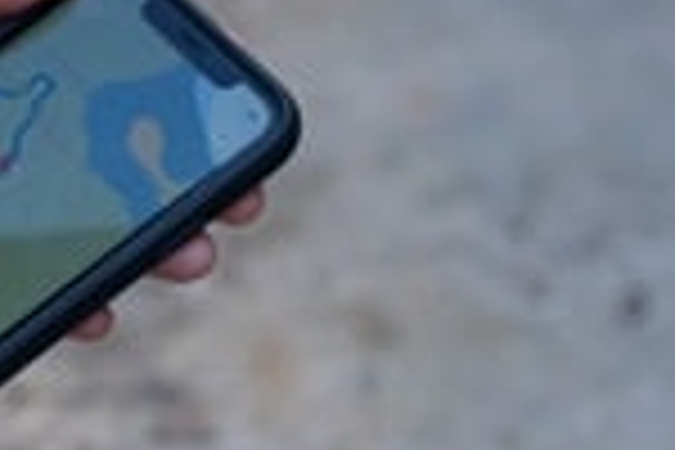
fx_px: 2850
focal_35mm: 152
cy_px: 207
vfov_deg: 9.0
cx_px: -22
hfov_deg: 13.3
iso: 100
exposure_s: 1/250
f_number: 4.5
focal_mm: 38
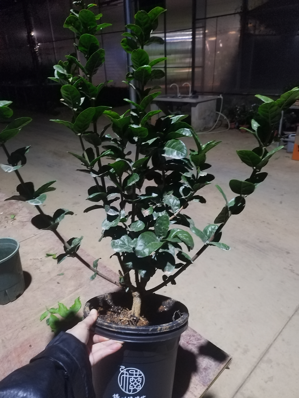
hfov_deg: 53.1
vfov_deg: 67.3
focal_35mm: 26
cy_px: 199
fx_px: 299
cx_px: 150
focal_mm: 6.24
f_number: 1.8
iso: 1734
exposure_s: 1/33.3
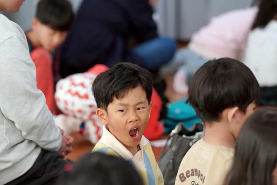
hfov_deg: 10.3
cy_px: 92
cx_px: 138
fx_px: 1539
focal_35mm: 200
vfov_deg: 6.9
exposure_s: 1/250
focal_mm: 200
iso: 1250
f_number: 4
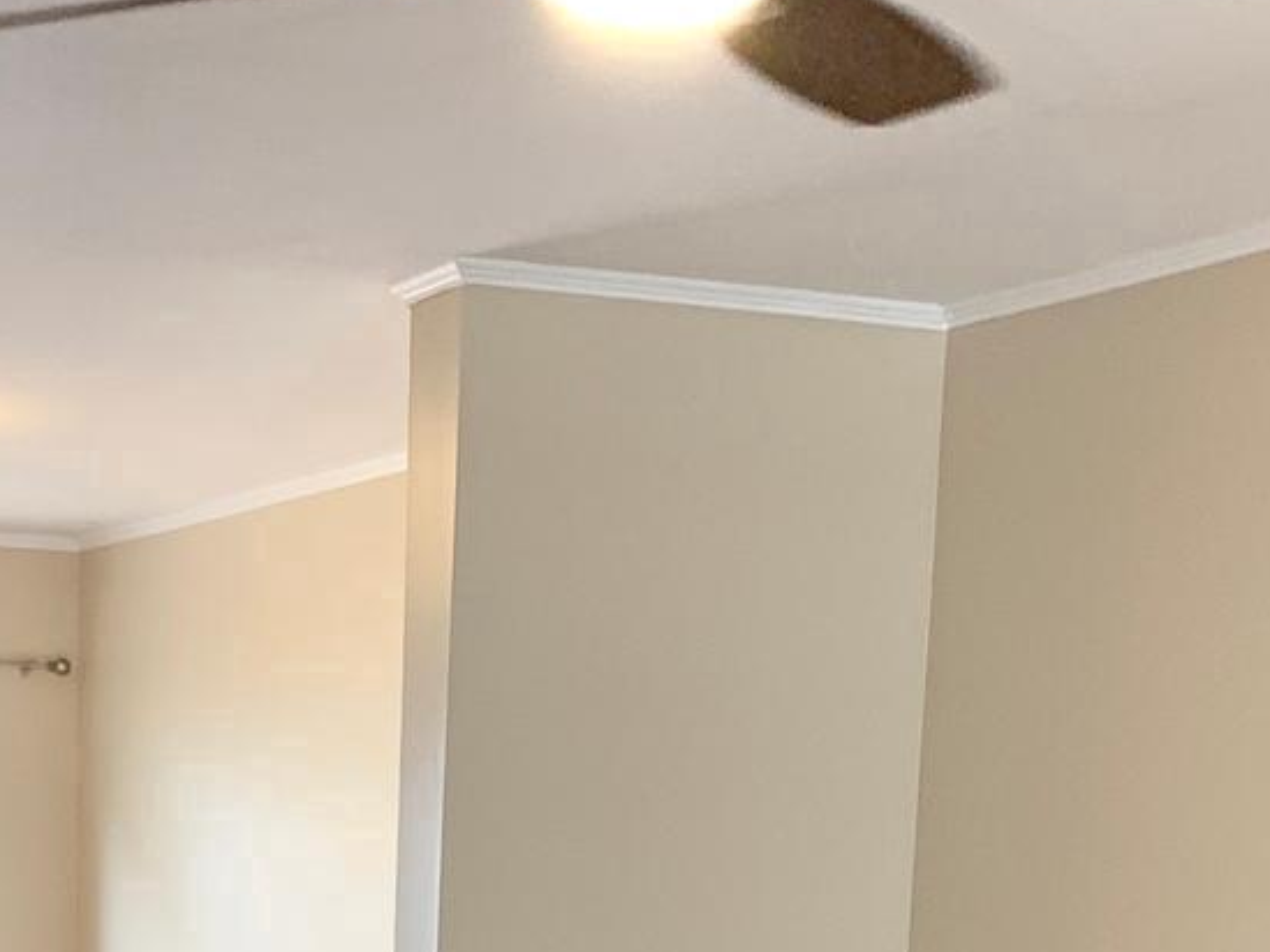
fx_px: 3560
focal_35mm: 97
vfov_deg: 13.9
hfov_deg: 20.1
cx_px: 382
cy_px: 1597
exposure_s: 1/60
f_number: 1.8
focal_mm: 4.25
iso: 64
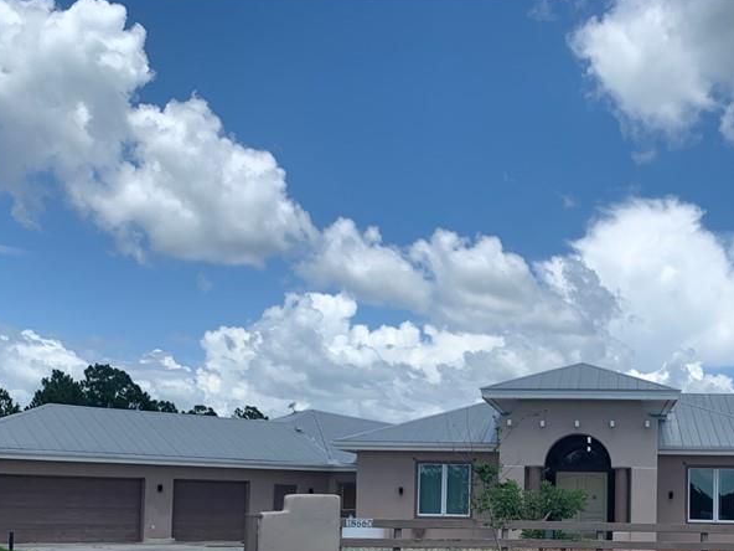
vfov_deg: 31.1
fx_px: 954
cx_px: 522
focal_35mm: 45
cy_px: 469
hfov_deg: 41.2
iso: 25
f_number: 1.8
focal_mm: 4.25
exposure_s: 1/2994
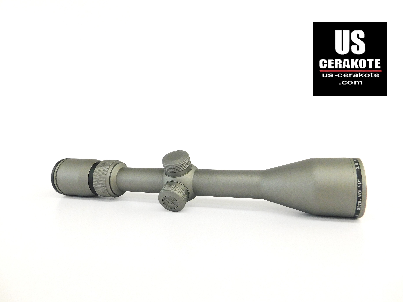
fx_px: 268
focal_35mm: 23
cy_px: 151
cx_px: 202
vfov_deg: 58.9
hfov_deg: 73.9
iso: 125
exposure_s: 1/60
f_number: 3
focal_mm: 4
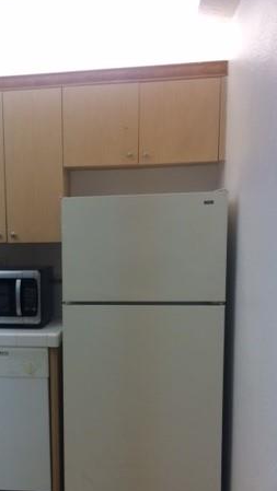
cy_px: 320
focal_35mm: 45
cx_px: 32
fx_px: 587
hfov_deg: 25.8
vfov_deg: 44.9
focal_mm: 4.15
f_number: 2.2
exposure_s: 1/40
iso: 40
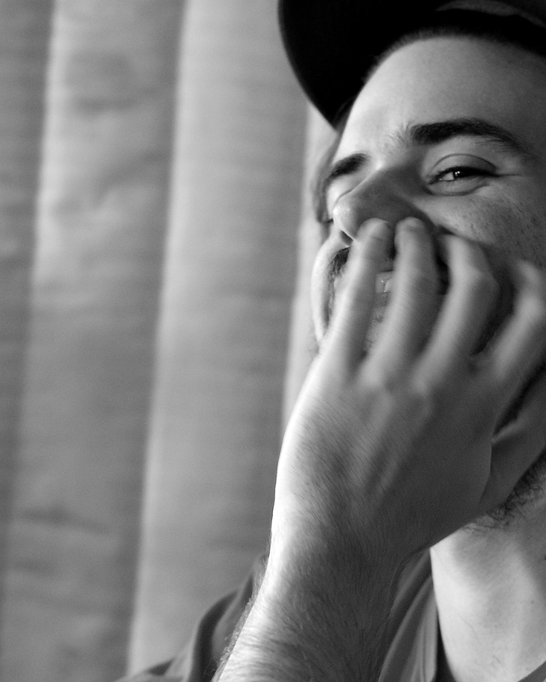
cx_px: 486
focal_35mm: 87
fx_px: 1757
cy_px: 529
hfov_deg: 17.4
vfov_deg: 21.7
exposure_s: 1/40
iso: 2500
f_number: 2.8
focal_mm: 34
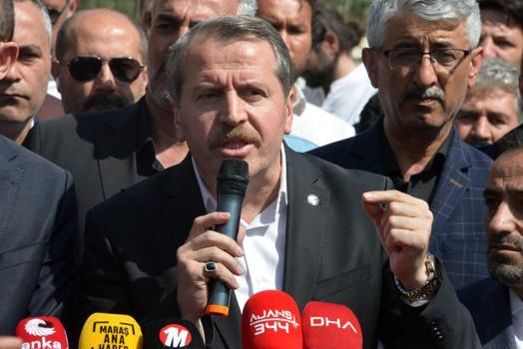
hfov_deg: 8.2
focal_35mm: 250
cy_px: 174
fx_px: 3634
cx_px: 262
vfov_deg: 5.5
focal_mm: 250
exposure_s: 1/3200
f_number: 14
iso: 5000
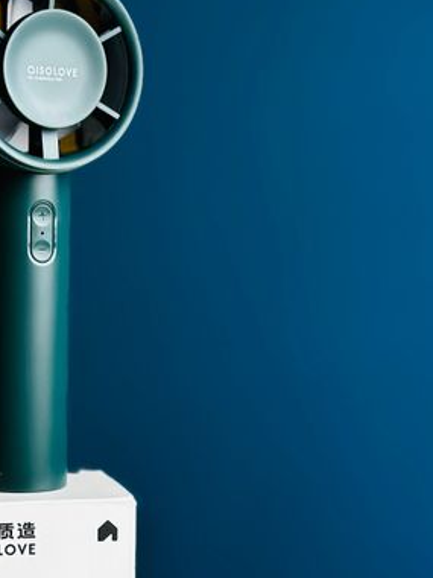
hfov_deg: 14.5
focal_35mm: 101
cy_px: 447
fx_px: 1685
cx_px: 30
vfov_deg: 19.3
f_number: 1.78
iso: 160
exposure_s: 1/100
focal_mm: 6.86
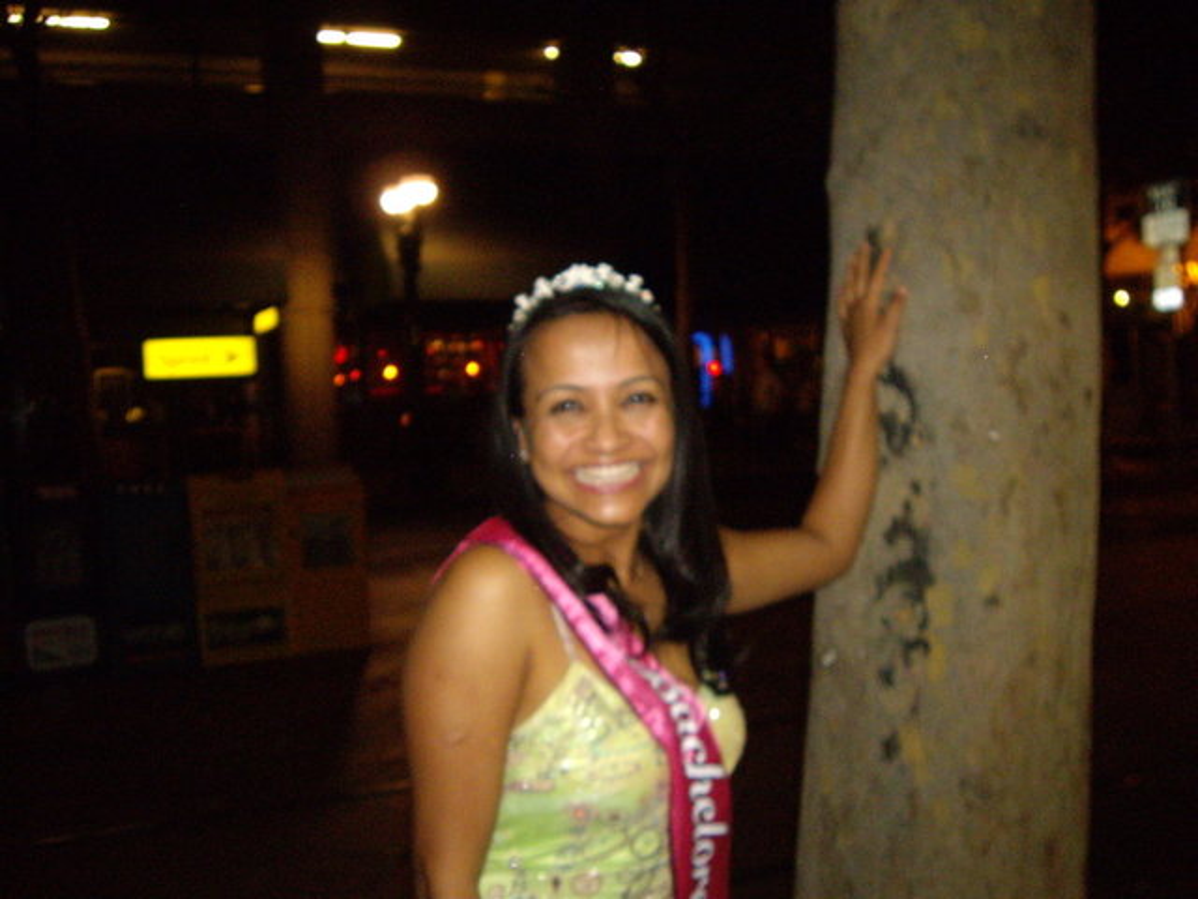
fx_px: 1315
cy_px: 450
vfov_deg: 37.7
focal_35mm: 38
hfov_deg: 49.0
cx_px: 599
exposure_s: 1/40
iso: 400
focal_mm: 6.2
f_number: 2.7
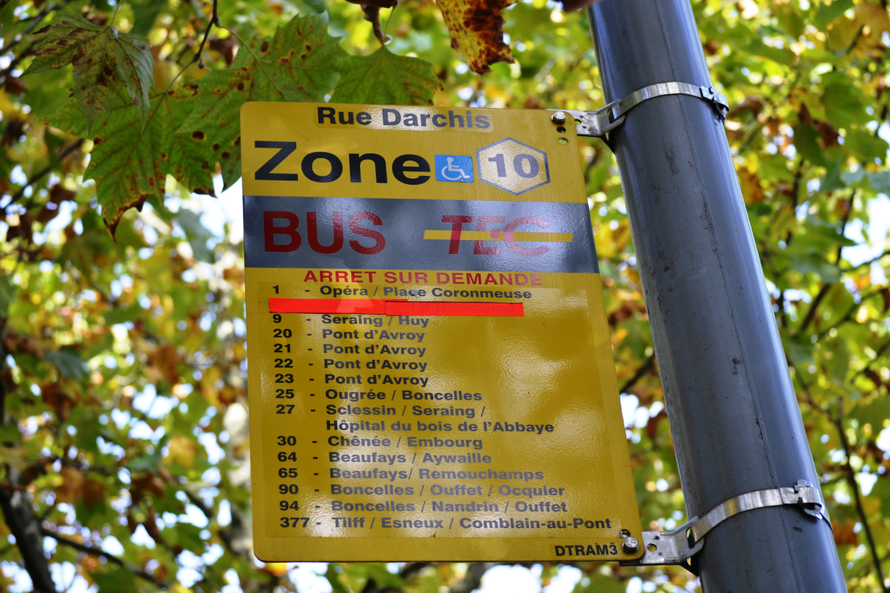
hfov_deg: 21.9
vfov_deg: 14.7
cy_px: 296
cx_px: 445
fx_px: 2299
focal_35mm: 93
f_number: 5.6
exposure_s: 1/125
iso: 180
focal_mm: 62
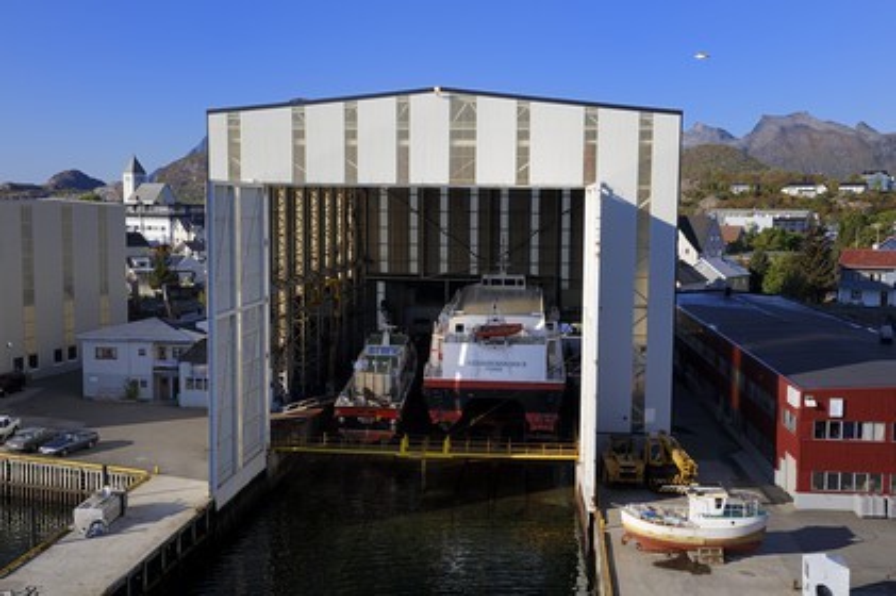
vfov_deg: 33.3
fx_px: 995
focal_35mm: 40
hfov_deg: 48.5
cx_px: 448
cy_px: 298
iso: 200
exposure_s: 1/160
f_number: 14
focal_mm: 40
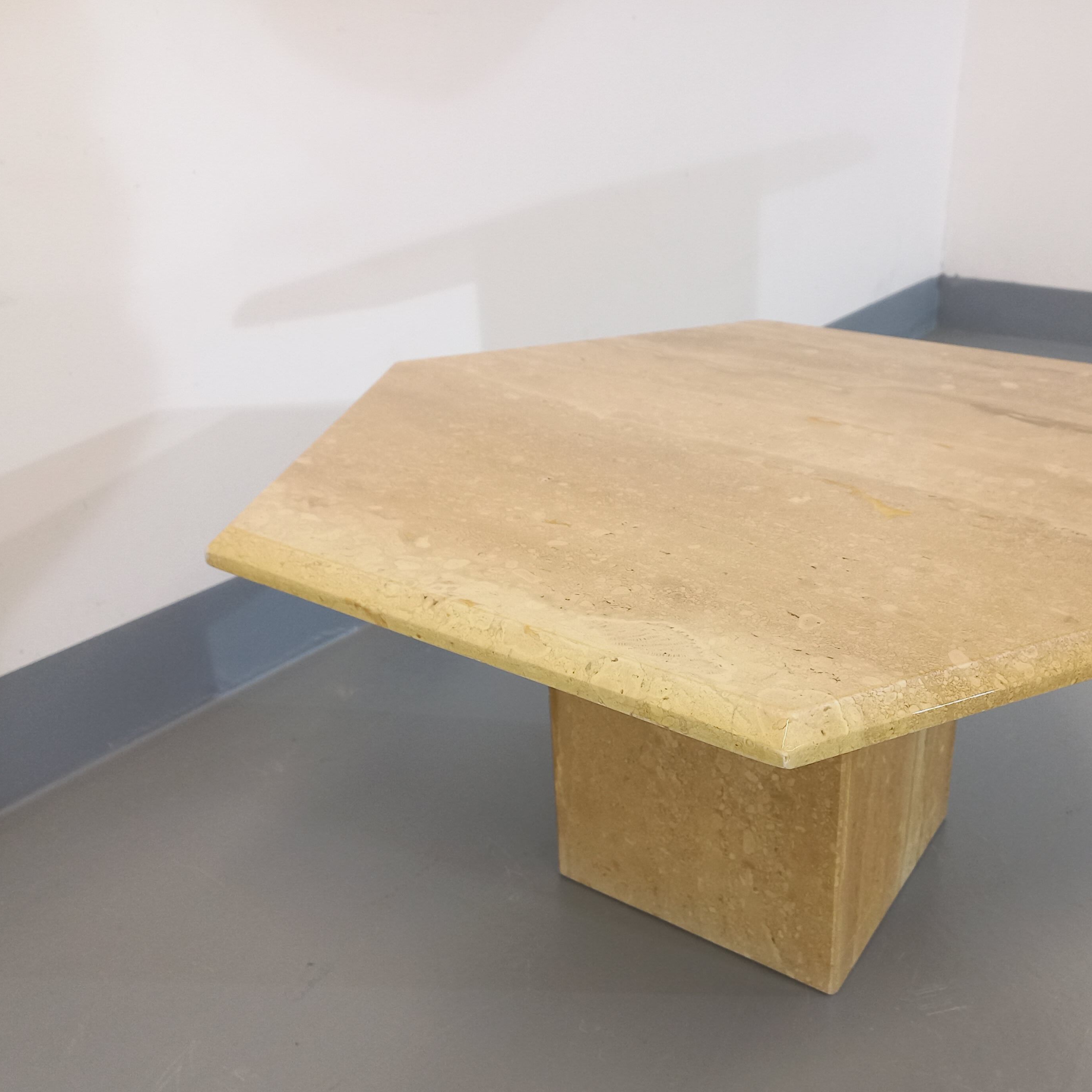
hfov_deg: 50.6
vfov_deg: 51.0
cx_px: 681
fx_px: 1142
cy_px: 592
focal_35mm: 32
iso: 160
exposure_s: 1/49
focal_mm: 4.65
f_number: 1.8
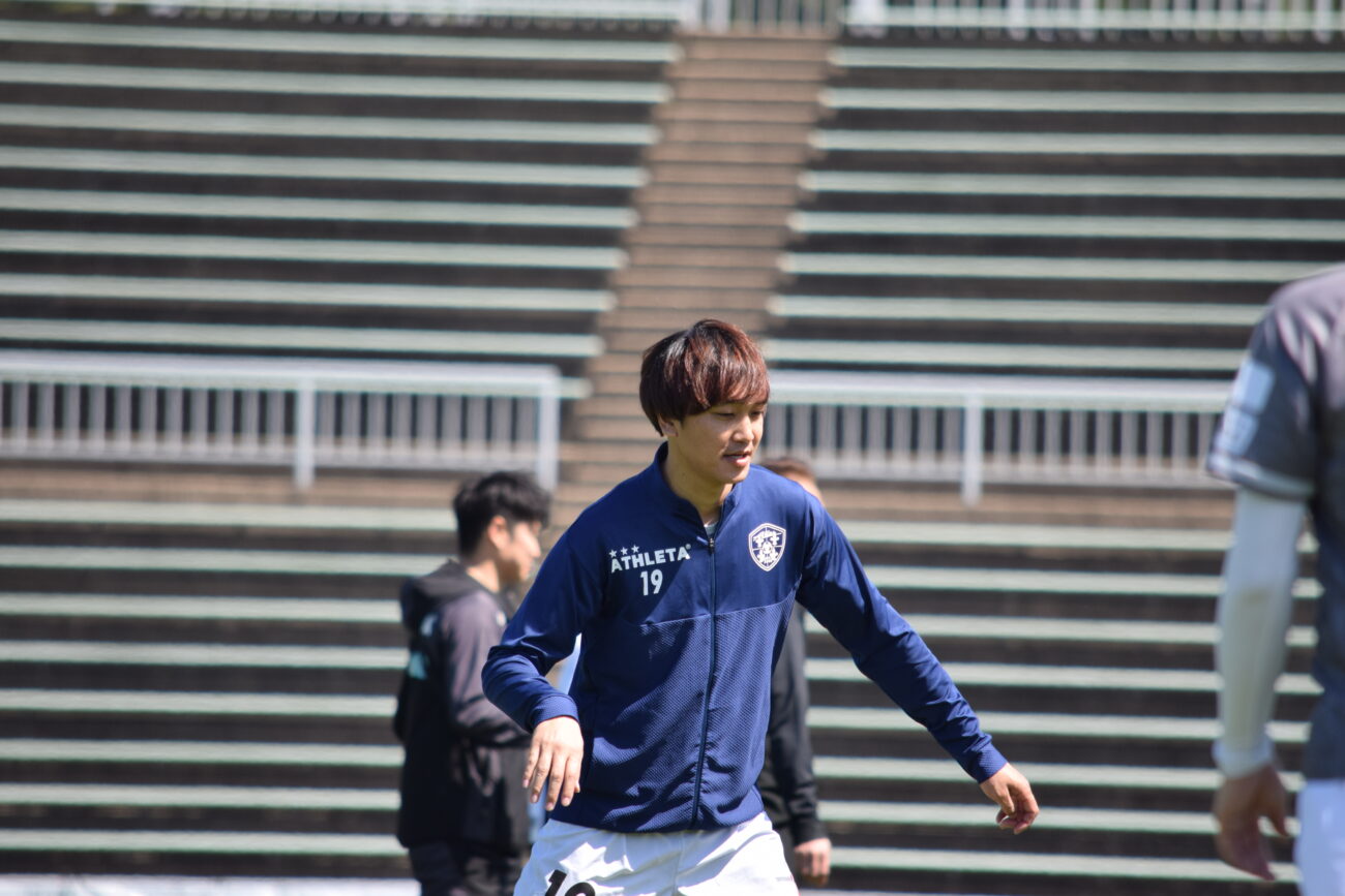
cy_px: 448
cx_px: 672
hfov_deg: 4.6
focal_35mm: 450
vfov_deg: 3.1
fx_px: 16813
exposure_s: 1/640
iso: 250
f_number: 5.6
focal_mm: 300
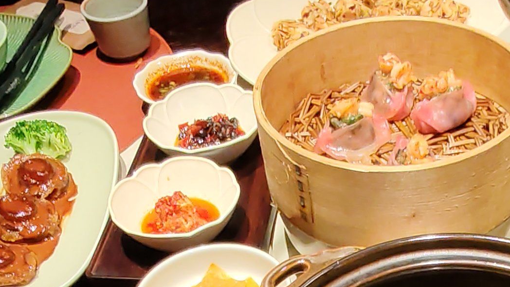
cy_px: 542
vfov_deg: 14.6
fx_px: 960
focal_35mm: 71
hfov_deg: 29.1
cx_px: 401
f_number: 2.2
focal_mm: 1.96
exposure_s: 1/33
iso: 100
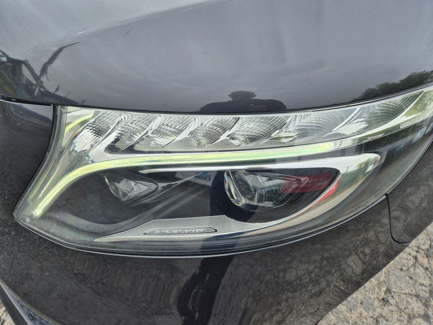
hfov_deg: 73.9
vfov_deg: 58.9
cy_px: 162
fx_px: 288
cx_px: 216
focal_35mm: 23
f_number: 1.8
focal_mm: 5.4
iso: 25
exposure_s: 1/768
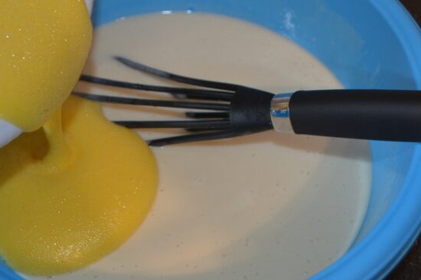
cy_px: 119
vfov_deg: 23.7
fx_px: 666
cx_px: 171
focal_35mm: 57
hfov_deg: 35.0
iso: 450
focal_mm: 30
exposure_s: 1/15
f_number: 4.5
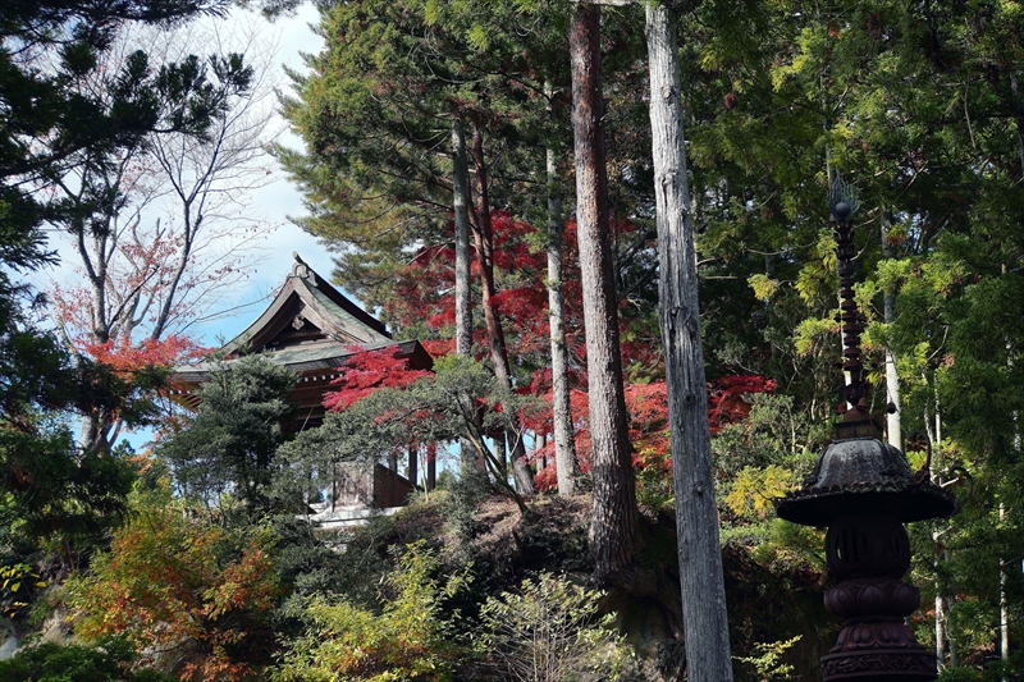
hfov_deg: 35.8
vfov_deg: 24.3
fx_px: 1587
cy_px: 341
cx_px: 512
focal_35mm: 56
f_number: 5.6
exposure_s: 1/400
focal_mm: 37.2
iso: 100
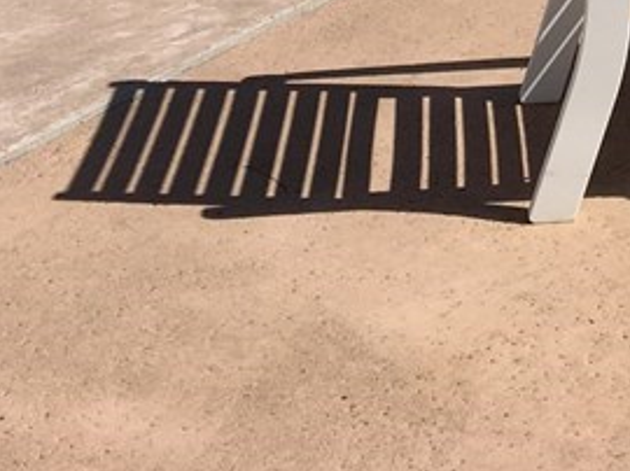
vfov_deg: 12.3
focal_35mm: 110
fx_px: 2000
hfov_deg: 17.3
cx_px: 686
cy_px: -382
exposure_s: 1/2849
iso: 25
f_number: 2.2
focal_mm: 4.15
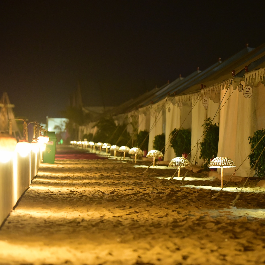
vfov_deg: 12.4
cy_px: 133
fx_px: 1221
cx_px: 194
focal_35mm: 141
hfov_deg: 12.4
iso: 2500
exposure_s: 1/60
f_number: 2.8
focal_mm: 110
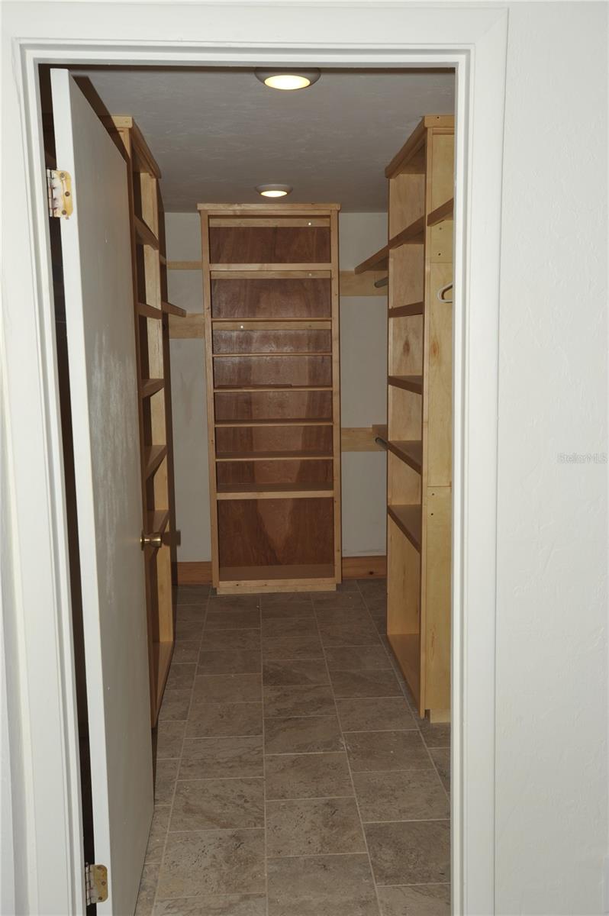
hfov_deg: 41.0
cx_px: 304
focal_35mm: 32
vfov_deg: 58.8
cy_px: 458
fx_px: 813
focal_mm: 32
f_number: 9
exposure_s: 1/160
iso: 200
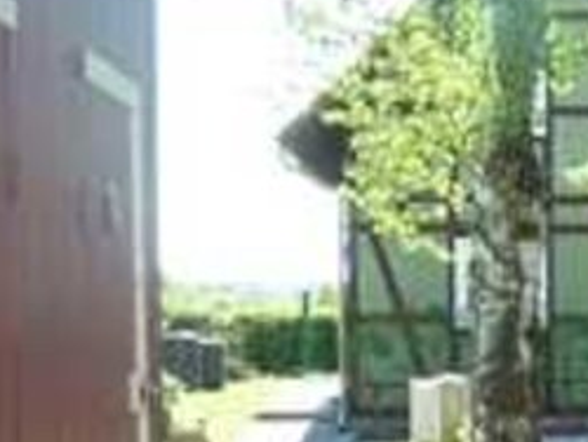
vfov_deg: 12.2
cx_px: 938
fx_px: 2040
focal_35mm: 120
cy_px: 458
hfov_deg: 15.0
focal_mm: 4.1
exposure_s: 1/125
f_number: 3.3
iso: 80
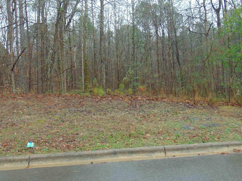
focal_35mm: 33
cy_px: 75
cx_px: 126
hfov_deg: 55.3
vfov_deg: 42.8
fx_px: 231
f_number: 3
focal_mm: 4.5
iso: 80
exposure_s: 1/50
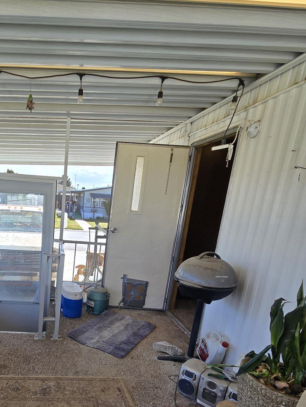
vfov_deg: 74.3
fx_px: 259
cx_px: 67
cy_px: 268
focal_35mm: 22
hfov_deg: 57.2
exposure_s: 1/312
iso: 50
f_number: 2.2
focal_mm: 2.2
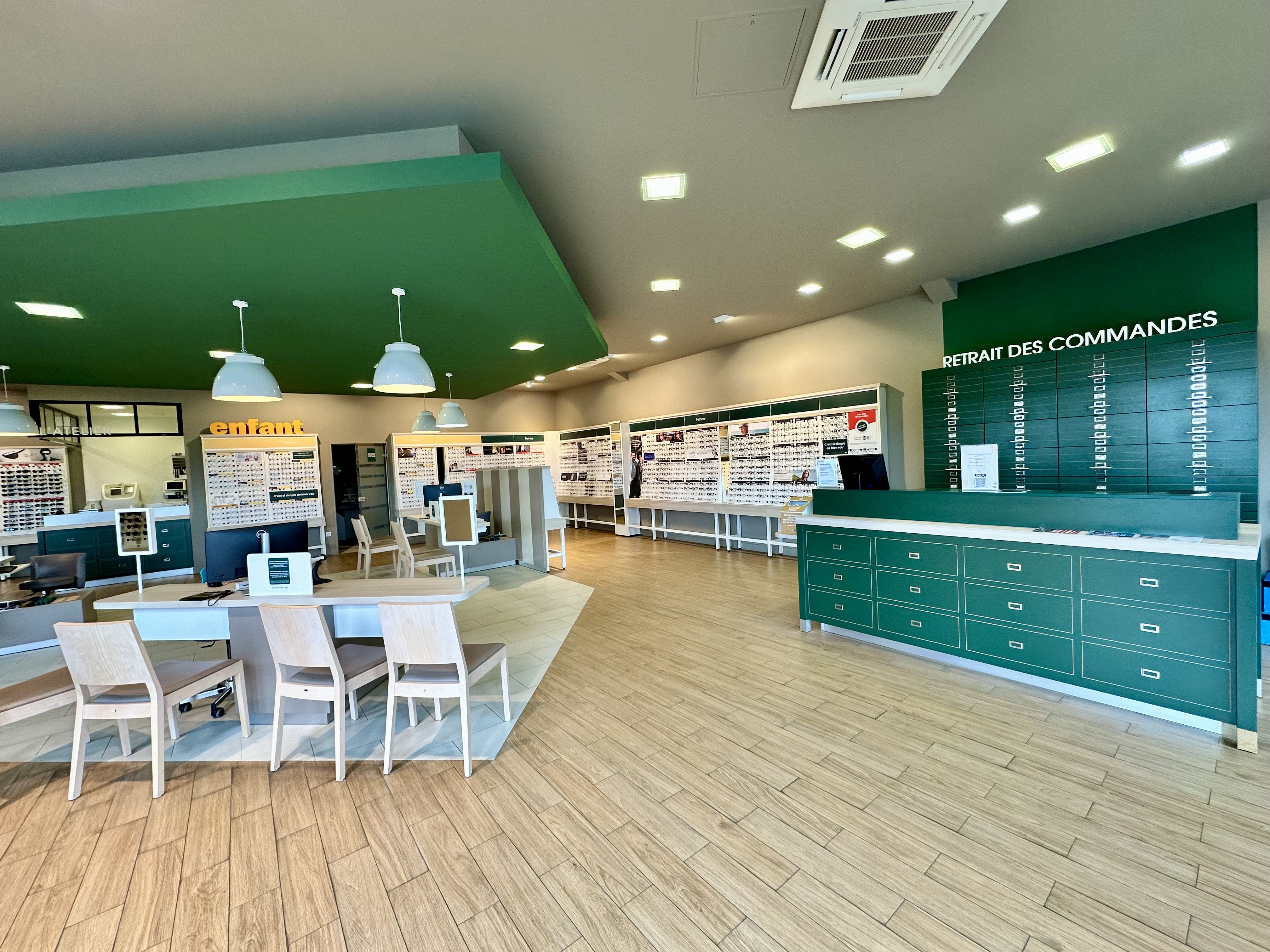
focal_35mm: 14
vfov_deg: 85.7
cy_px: 476
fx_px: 514
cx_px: 635
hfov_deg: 102.1
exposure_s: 1/100
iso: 100
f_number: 2.2
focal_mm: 2.22
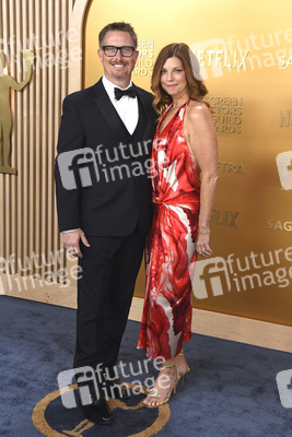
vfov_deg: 38.2
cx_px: 146
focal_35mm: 52
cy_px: 218
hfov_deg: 26.0
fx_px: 632
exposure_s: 1/250
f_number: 5
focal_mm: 52
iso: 2500
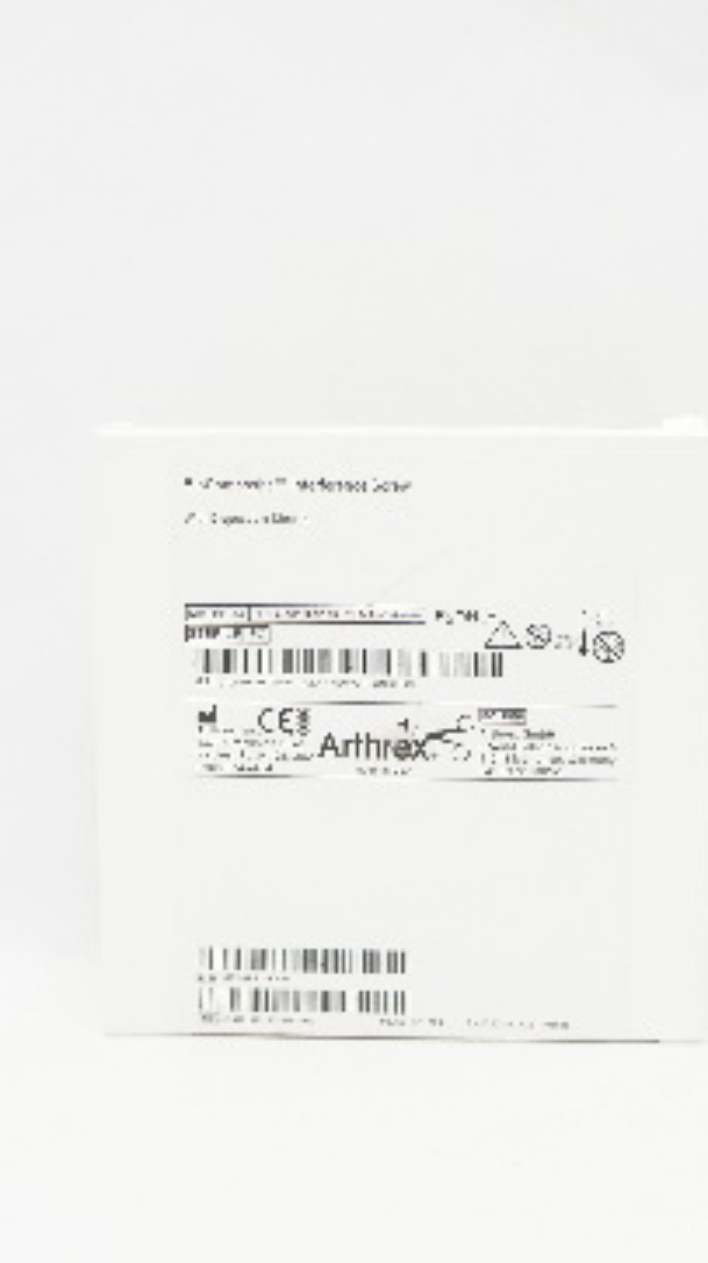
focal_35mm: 50
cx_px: 439
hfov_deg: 23.8
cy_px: 727
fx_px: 1673
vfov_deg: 41.2
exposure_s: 1/60
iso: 400
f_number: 4.5
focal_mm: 18
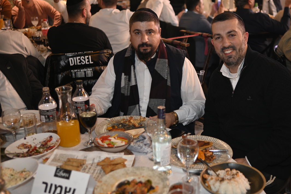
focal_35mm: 46
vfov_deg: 29.2
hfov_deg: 42.4
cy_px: 91
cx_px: 183
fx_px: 372
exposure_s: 1/200
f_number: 1.8
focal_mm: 35
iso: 800
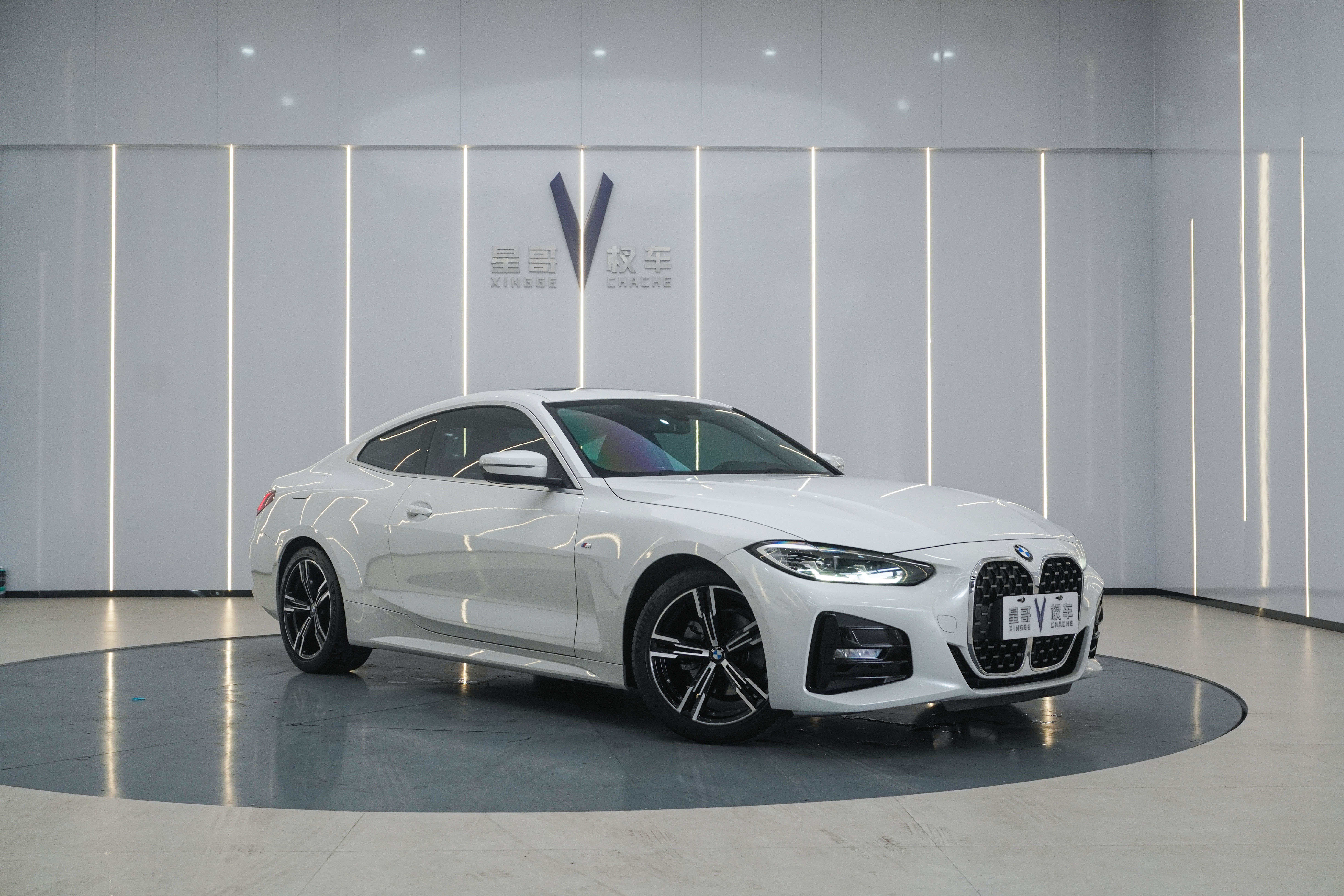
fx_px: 1512
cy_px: 448
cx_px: 672
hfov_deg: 47.9
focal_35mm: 40
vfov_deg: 33.0
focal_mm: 27
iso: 640
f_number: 7.1
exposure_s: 1/80
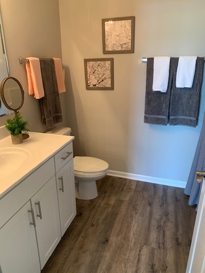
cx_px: 102
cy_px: 136
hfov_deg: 53.1
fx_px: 205
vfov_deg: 67.3
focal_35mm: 26
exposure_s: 1/60
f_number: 1.8
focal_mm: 4.25
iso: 250
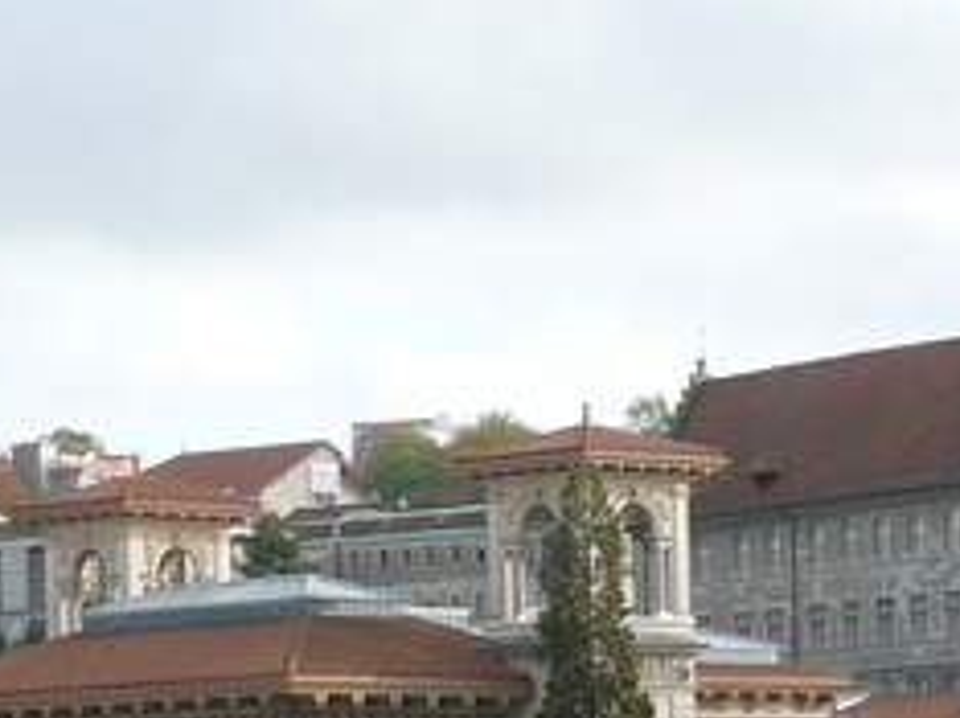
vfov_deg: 7.5
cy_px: 615
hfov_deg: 10.0
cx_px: 607
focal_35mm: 197
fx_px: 5458
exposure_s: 1/250
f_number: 4.5
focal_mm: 12
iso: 100
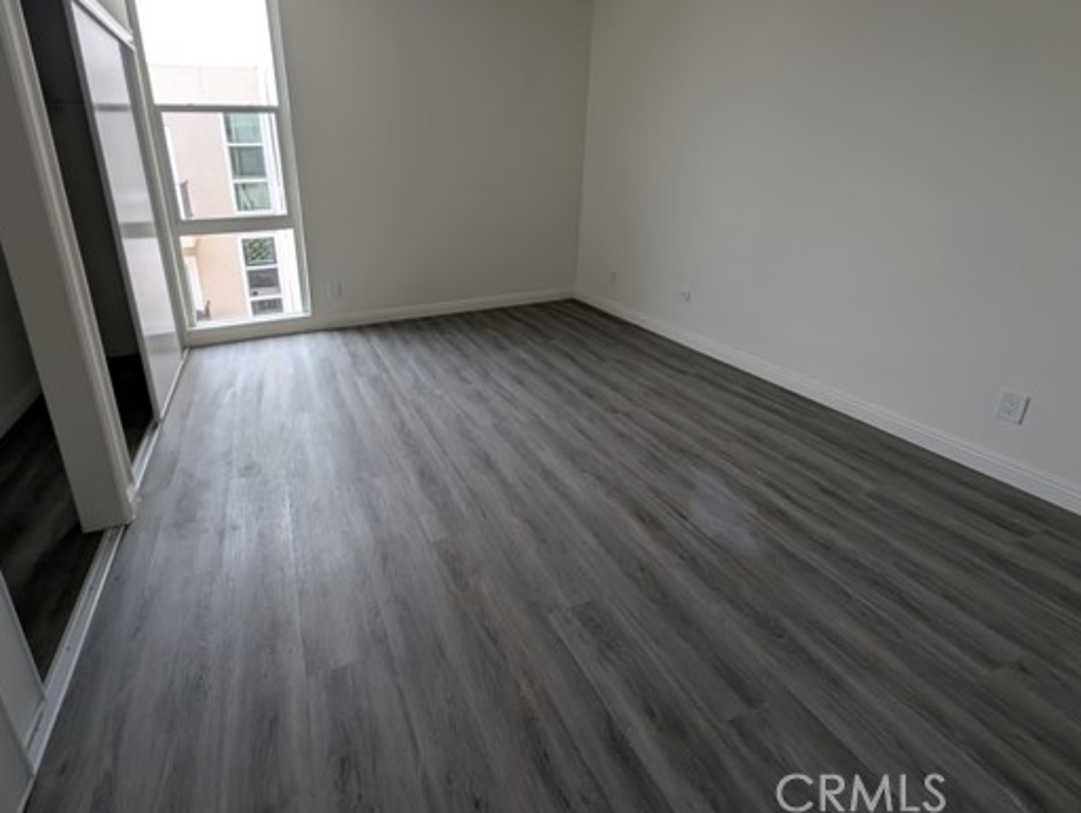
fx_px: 469
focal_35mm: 15
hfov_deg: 97.2
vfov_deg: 80.6
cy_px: 316
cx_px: 450
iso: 60
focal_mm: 2.23
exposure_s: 1/154
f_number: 1.95
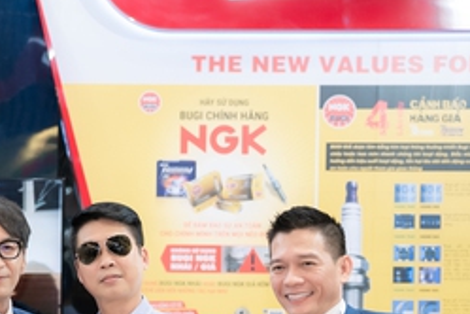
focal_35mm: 139
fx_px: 1815
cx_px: -6
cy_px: 334
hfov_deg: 14.5
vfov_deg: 9.8
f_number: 2.8
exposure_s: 1/160
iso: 800
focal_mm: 54
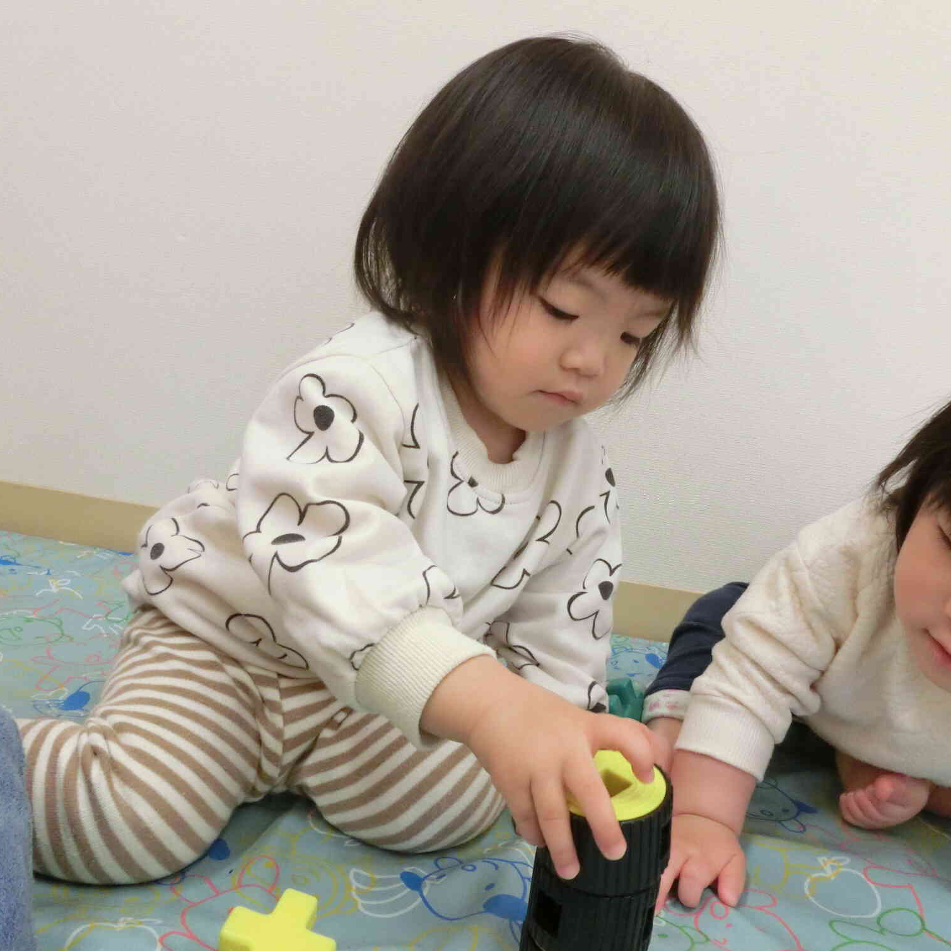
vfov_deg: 54.0
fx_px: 932
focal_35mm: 30
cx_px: 518
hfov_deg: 54.0
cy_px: 479
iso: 800
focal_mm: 4.5
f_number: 3.5
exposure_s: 1/100
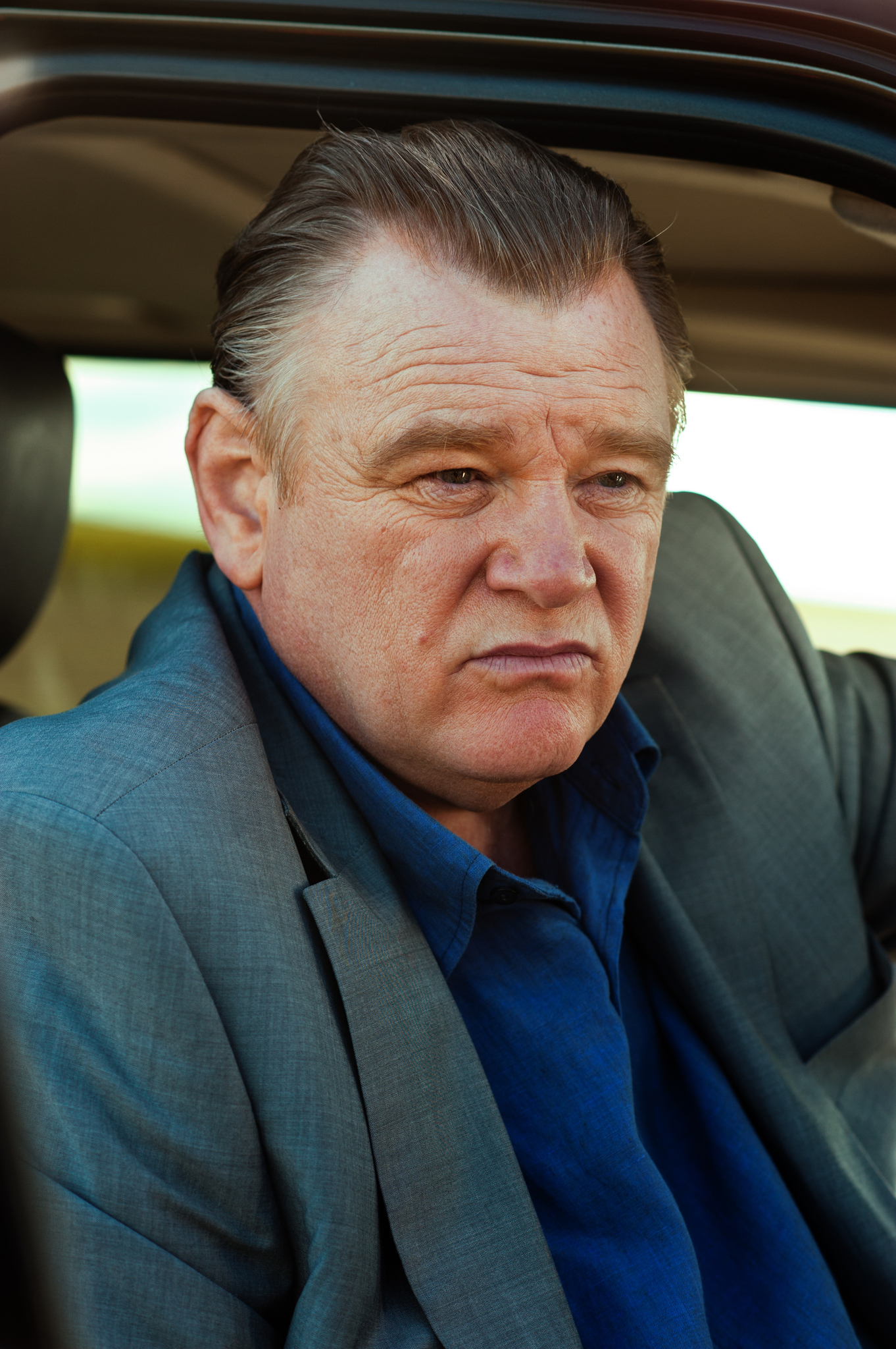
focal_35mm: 105
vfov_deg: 19.5
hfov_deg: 13.0
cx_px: 448
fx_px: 3926
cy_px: 674
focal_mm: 105
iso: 250
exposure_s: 1/320
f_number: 4.5
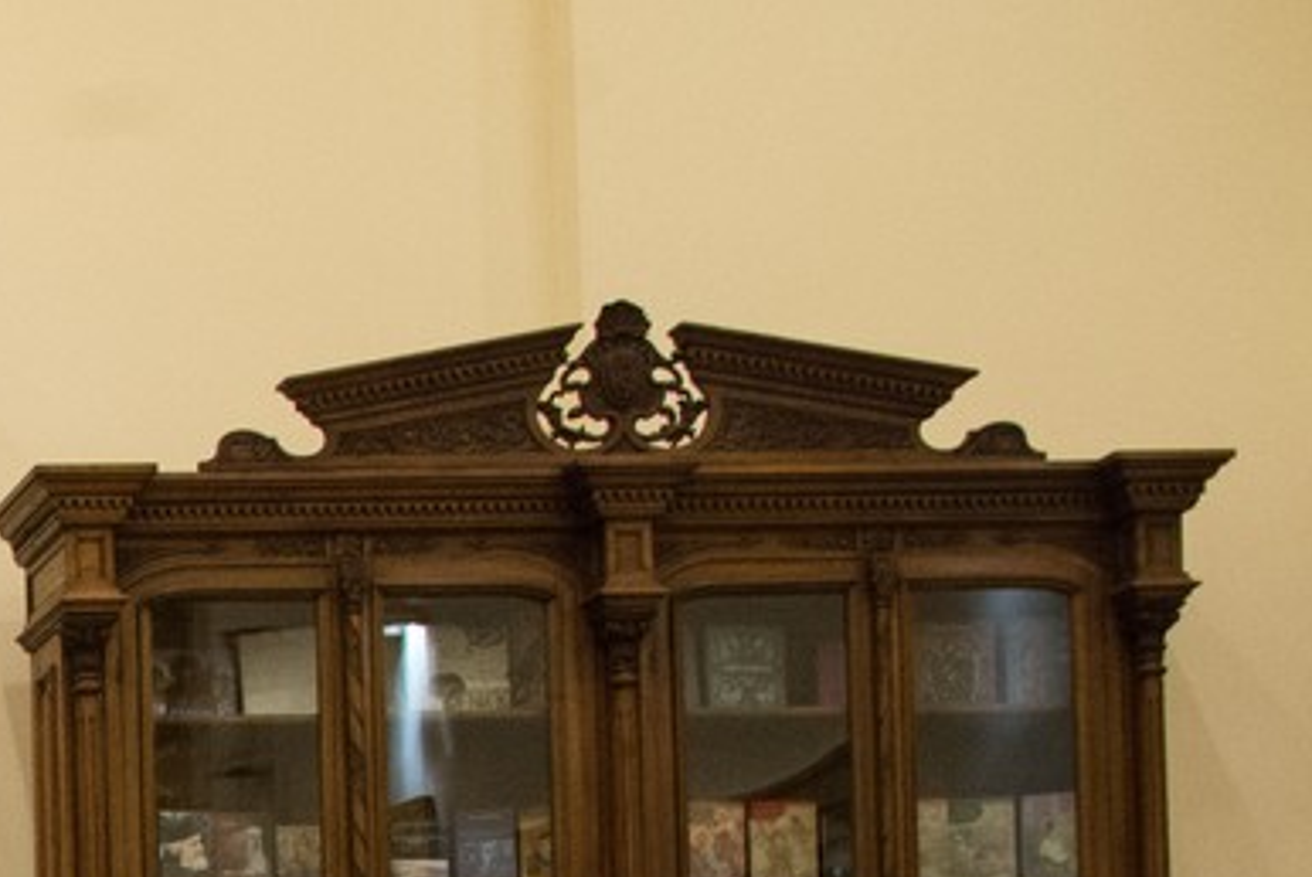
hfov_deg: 15.4
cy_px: 1516
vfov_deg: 10.9
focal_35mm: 119
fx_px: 4340
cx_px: -872
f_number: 5.6
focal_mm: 32
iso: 4000
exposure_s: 1/60
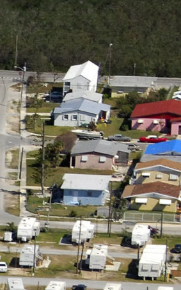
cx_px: -565
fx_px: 3269
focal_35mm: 414
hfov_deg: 3.0
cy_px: 490
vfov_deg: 5.0
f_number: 9
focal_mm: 48
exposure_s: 1/1000
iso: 400
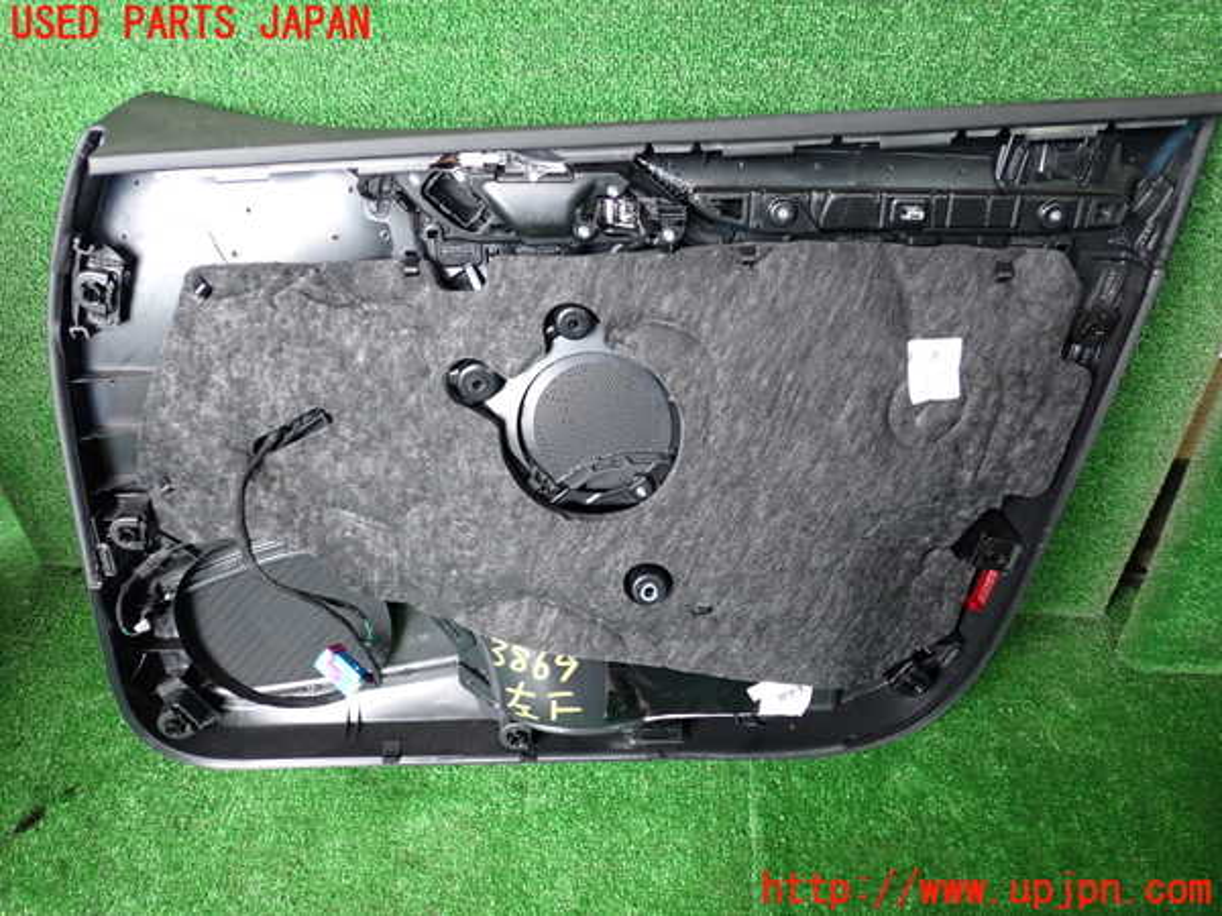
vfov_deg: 46.8
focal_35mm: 30
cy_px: 458
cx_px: 611
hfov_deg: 60.0
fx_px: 1059
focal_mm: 5.4
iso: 200
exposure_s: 1/30
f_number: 2.3
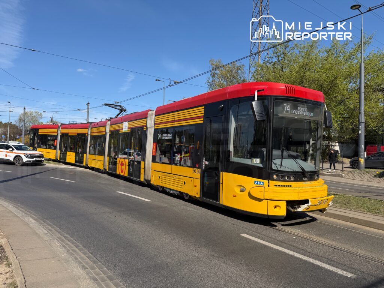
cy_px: 144
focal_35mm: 24
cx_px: 192
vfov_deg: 56.8
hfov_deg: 71.6
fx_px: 266
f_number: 1.78
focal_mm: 6.76
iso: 80
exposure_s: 1/3953
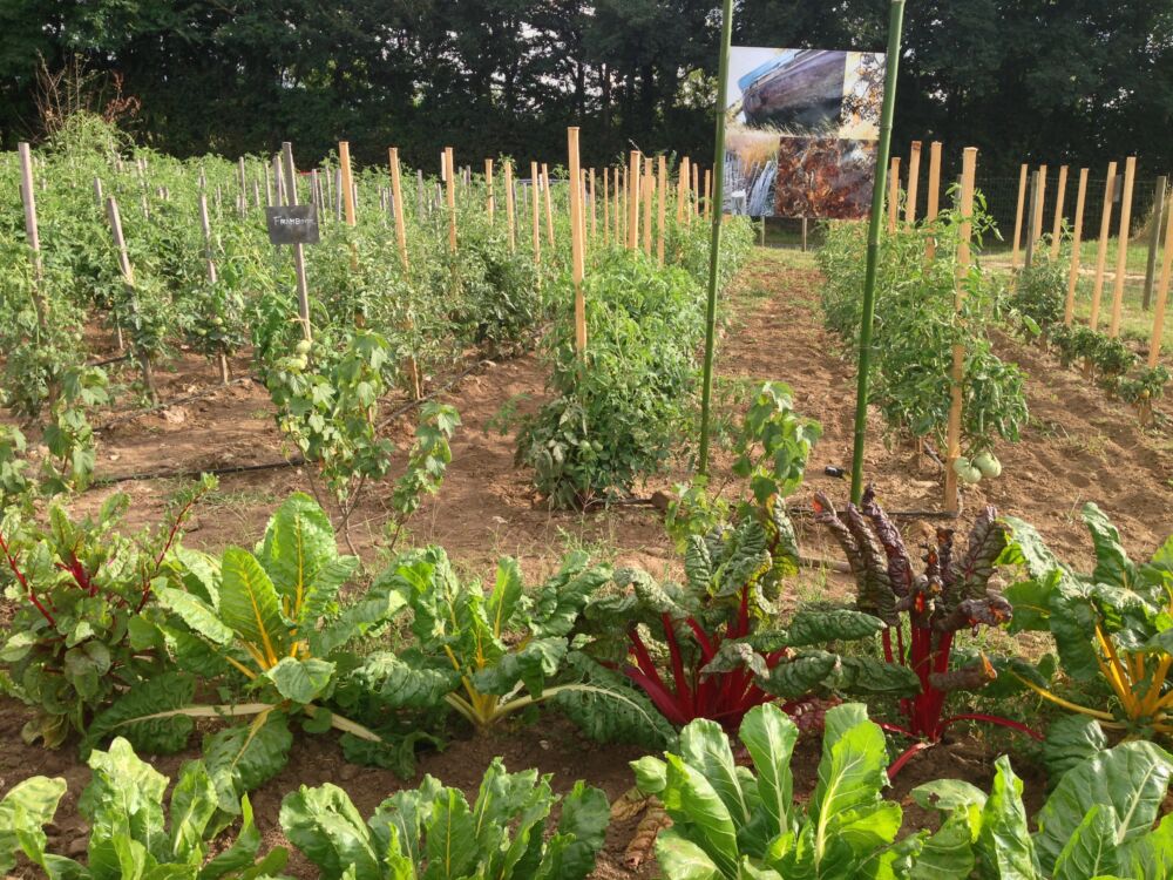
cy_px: 440
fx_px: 1118
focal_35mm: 33
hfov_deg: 55.4
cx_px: 586
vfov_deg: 42.9
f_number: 2.4
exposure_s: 1/352
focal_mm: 4.13
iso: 50
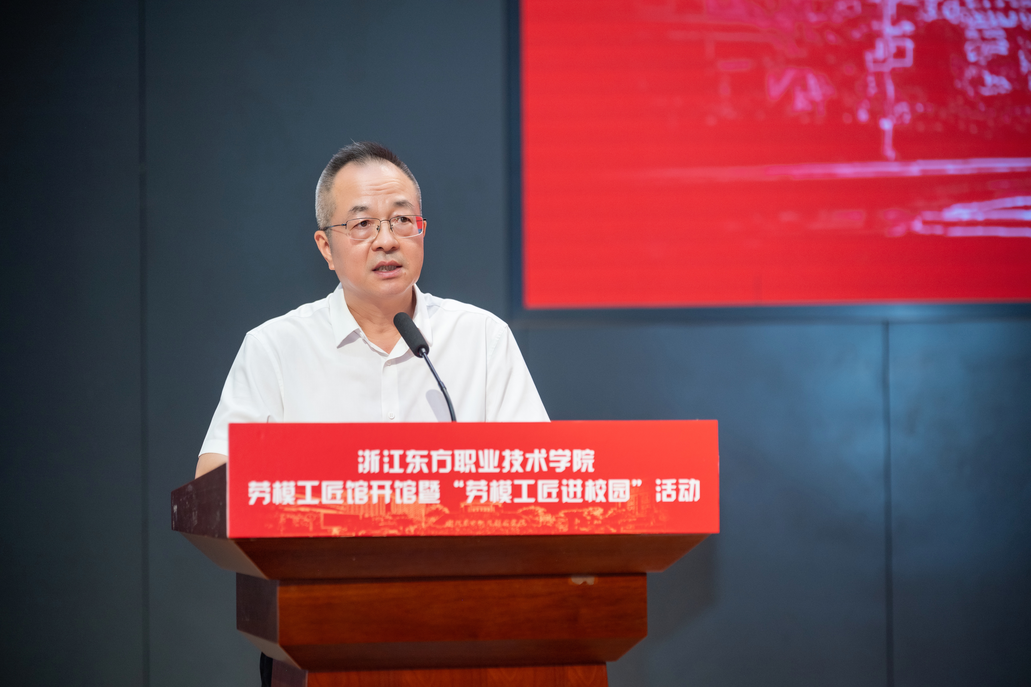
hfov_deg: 15.6
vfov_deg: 10.5
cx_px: 516
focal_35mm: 131
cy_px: 344
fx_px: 3751
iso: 250
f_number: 2.8
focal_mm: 131
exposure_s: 1/200
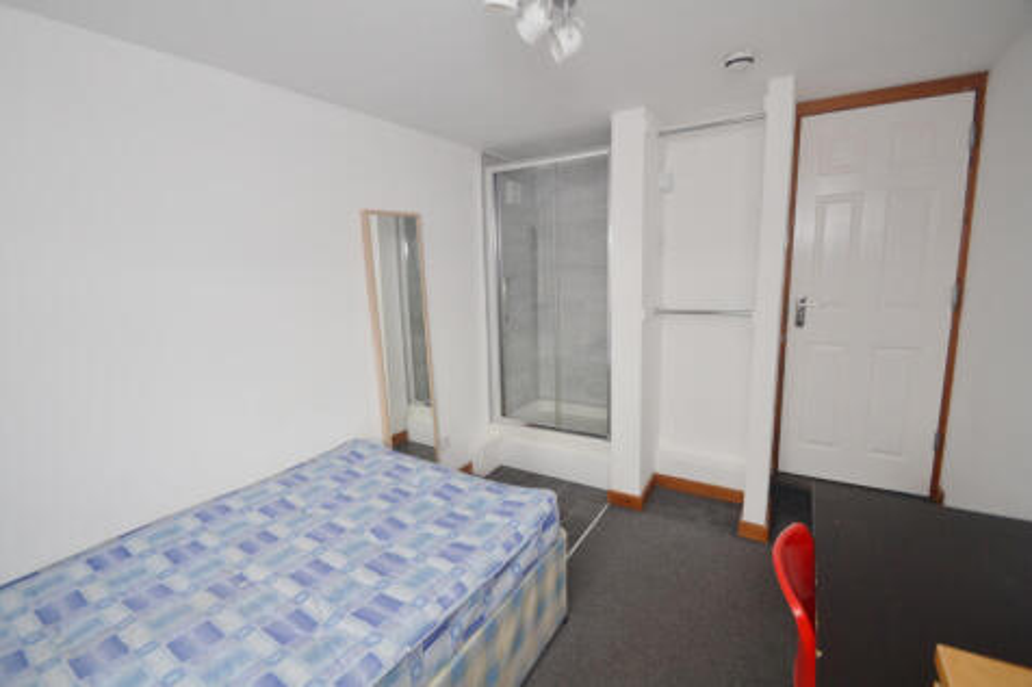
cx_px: 516
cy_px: 344
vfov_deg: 77.3
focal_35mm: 15
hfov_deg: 100.4
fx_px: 430
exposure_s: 1/160
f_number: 4.5
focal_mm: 10
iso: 400
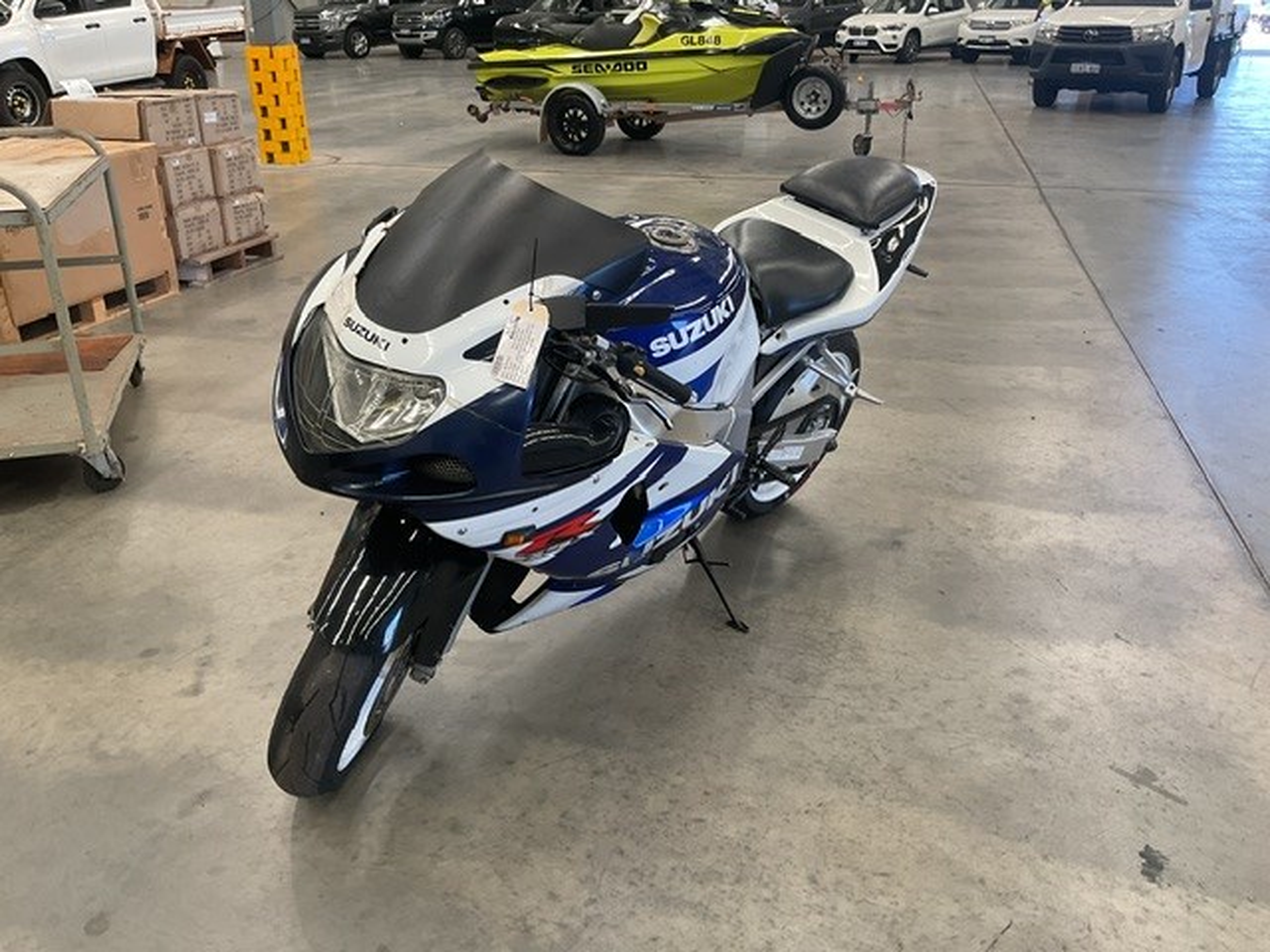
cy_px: 476
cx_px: 635
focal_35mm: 29
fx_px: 1064
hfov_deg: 61.7
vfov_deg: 48.2
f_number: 1.8
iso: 50
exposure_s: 1/120
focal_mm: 3
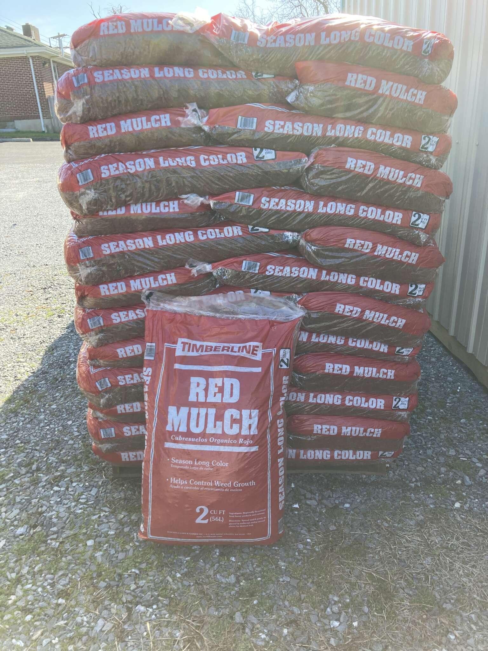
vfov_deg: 63.4
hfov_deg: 49.7
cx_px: 244
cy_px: 326
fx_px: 526
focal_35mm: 28
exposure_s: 1/361
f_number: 1.8
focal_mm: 3.99
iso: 20
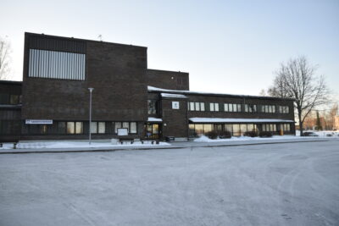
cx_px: 170
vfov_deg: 50.4
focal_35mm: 26
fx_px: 240
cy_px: 113
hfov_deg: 70.4
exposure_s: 1/1000
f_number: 4
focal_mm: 17
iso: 800
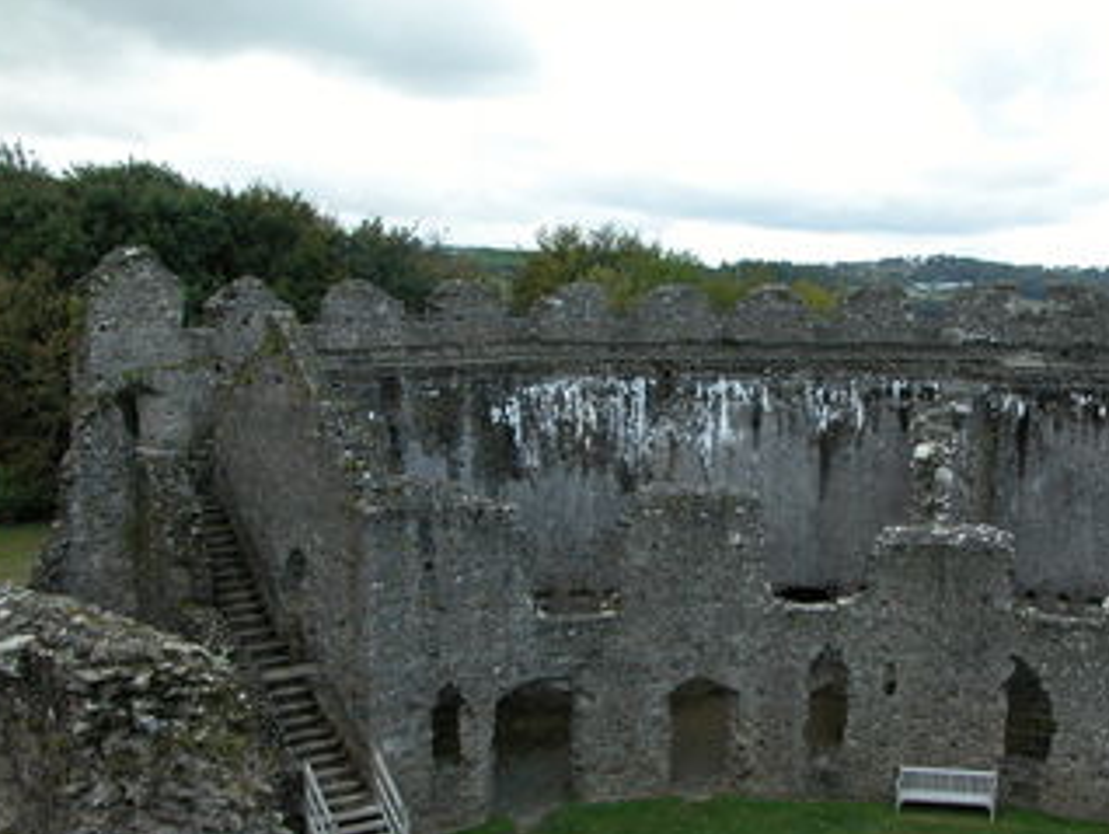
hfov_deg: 42.8
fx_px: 1411
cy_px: 461
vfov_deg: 32.9
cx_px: 652
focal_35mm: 44
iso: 100
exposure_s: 1/106
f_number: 4
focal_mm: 8.9
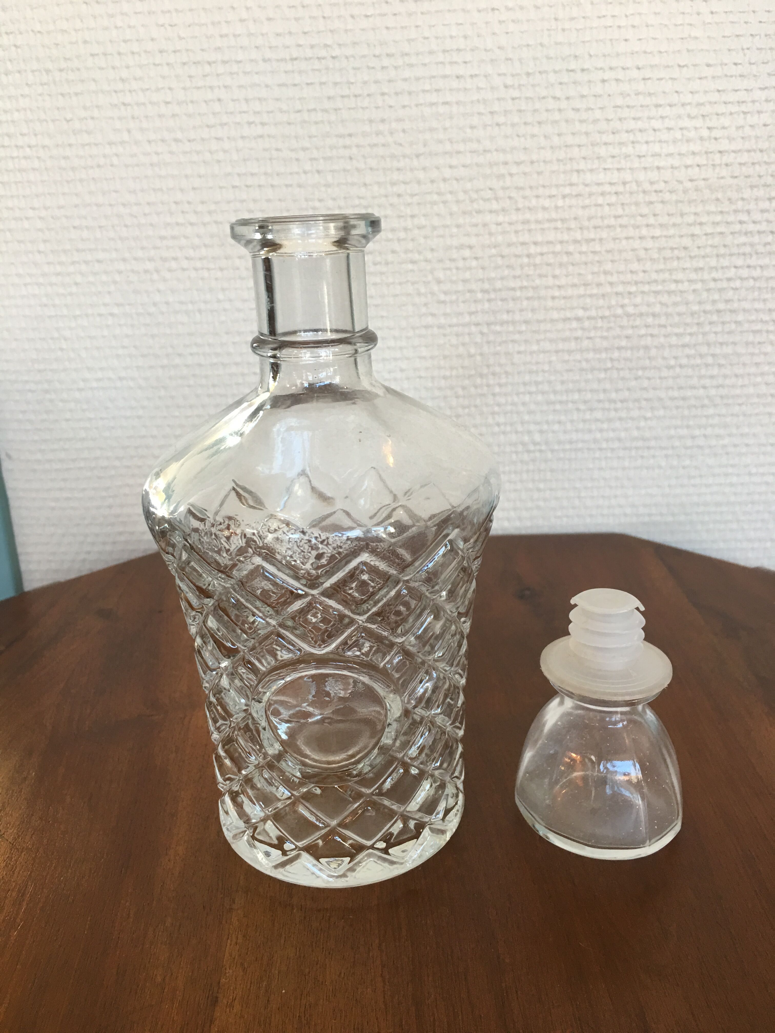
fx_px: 866
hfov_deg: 48.2
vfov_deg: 61.7
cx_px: 388
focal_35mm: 29
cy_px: 516
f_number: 2.2
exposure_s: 1/33
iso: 40
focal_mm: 4.15
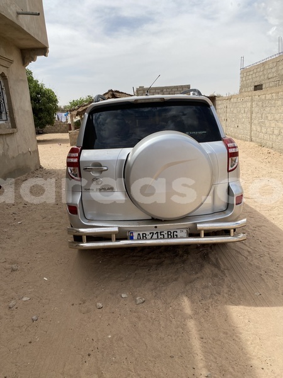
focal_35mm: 26
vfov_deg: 67.3
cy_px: 189
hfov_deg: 53.1
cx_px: 142
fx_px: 283
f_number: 1.8
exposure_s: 1/3205
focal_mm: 4.25
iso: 32
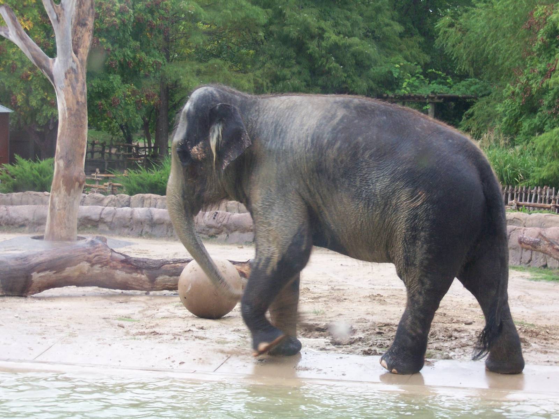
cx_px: 280
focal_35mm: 108
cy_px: 210
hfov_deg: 18.2
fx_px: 1744
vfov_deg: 13.7
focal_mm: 18
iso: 140
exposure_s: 1/60
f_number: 5.6
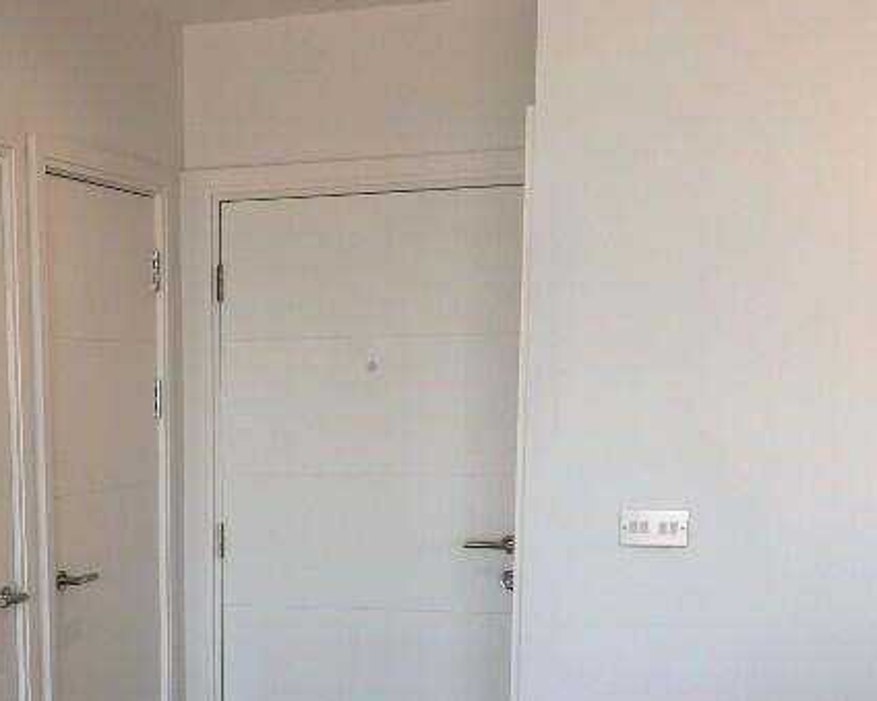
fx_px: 1713
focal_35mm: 66
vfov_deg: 22.2
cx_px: 120
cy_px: 711
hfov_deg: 27.9
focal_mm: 3.99
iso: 32
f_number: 1.8
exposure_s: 1/100
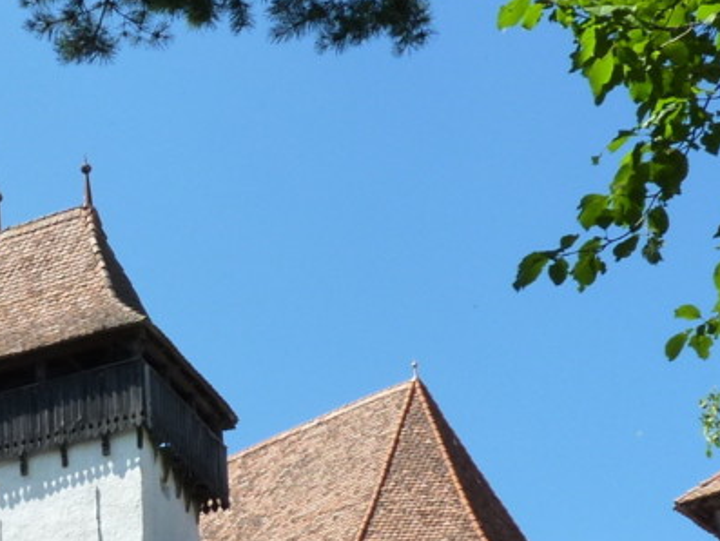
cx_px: -20
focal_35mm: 87
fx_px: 1810
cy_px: 443
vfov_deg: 16.8
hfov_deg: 21.6
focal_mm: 4.8
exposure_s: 1/200
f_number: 5.6
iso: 125
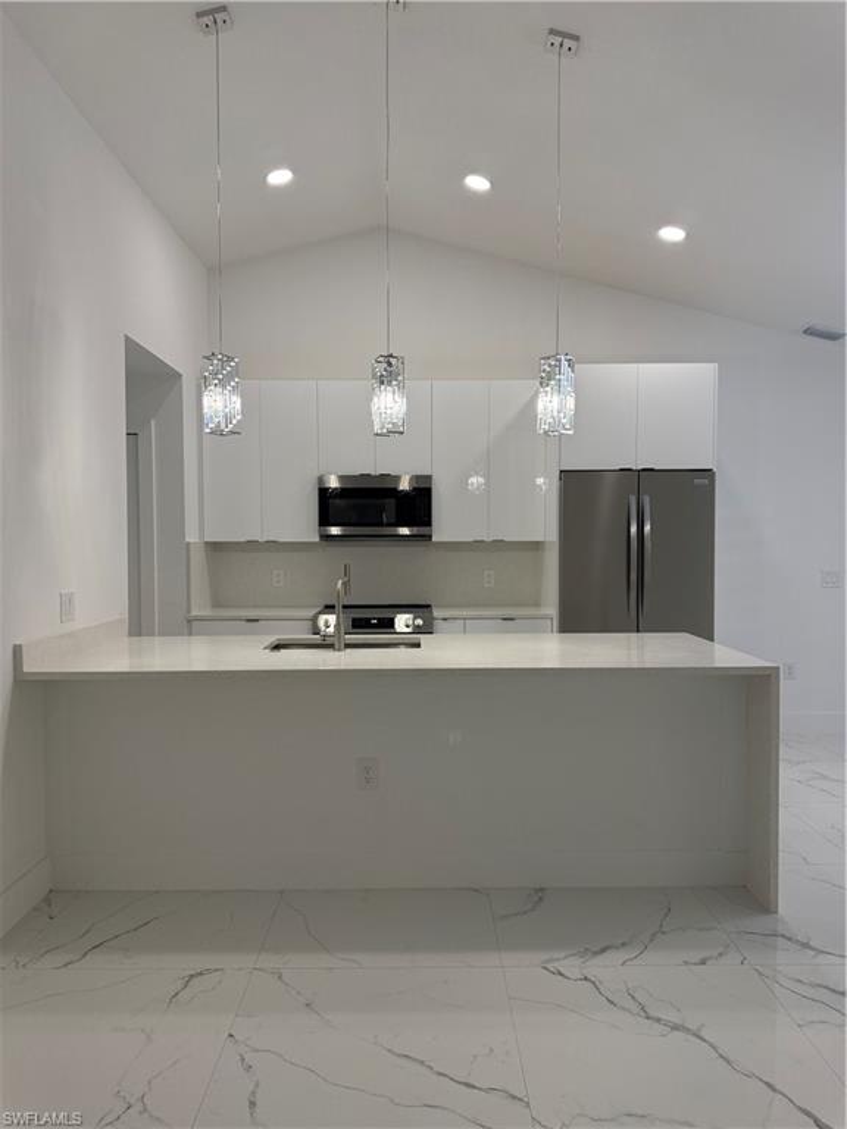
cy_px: 564
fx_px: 783
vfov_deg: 71.6
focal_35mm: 24
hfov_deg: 56.8
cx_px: 424
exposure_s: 1/224
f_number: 1.78
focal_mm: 6.76
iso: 160
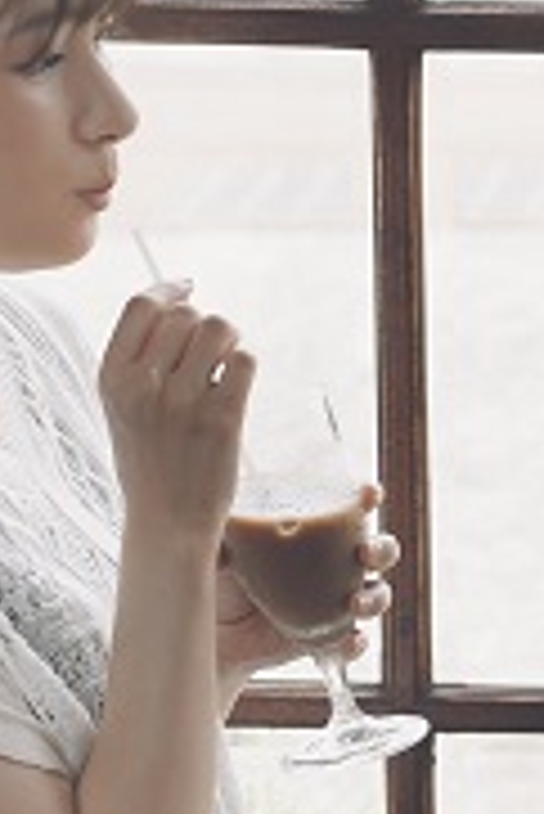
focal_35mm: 239
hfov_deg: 5.6
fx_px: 5407
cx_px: 1218
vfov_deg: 8.6
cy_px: 355
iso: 100
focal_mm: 48
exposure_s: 1/100
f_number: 3.5
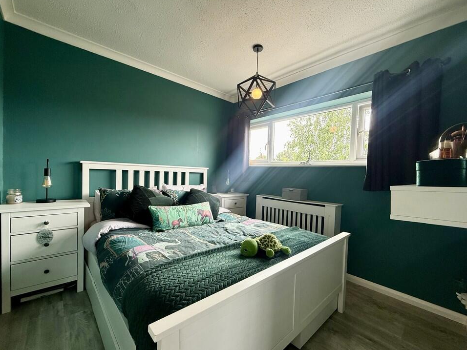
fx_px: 202
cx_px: 233
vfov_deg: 81.7
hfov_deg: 98.2
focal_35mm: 15
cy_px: 181
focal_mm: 2.22
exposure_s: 1/99
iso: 100
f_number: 2.2
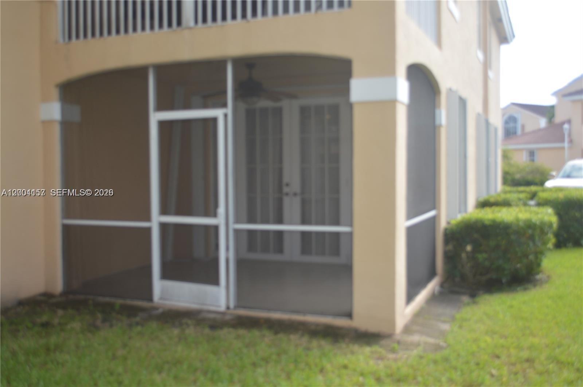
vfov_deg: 36.8
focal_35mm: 36
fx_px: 582
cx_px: 292
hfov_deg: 53.2
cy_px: 194
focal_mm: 24
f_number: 4
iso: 100
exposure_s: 1/160
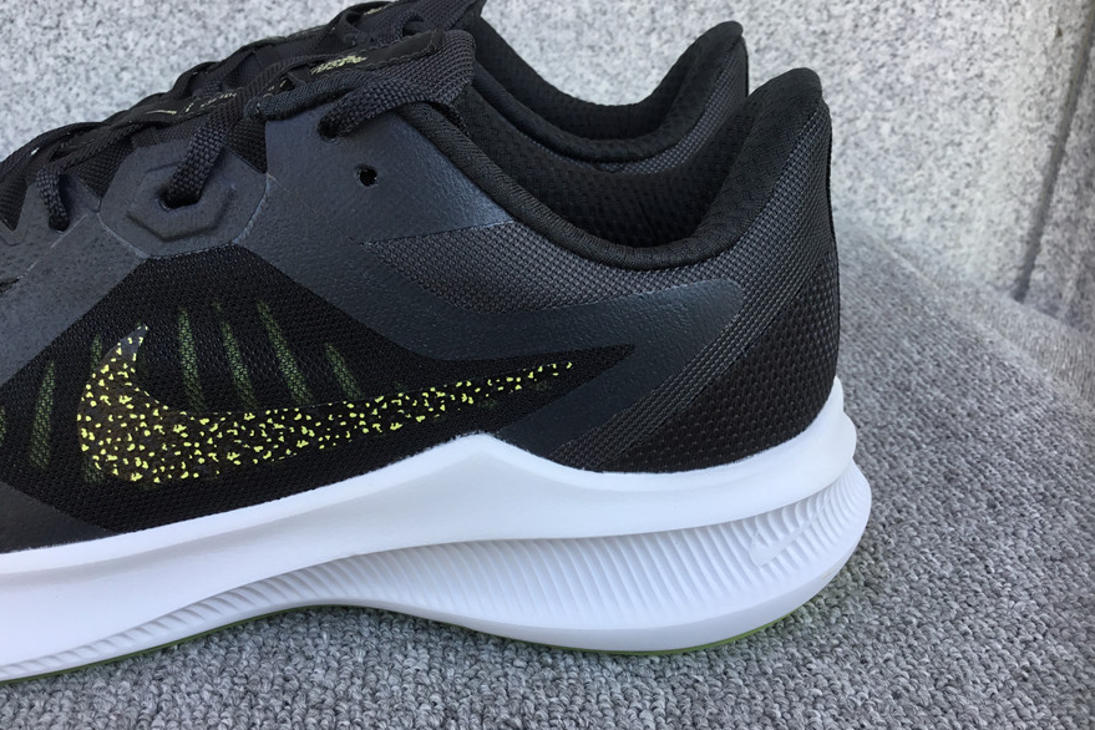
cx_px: 547
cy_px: 377
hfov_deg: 57.2
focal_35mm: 33
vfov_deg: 40.0
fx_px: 1004
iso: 25
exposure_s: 1/117
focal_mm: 3.3
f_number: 2.4
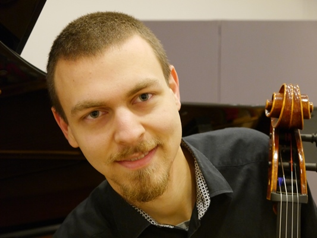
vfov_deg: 25.2
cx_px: 158
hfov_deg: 33.2
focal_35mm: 58
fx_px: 531
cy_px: 119
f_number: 4.9
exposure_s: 1/20
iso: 1600
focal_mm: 29
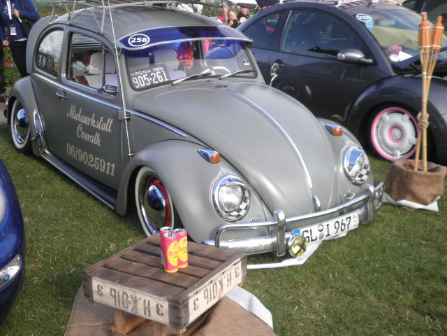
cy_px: 168
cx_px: 224
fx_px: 555
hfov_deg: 43.9
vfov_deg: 33.6
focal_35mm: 43
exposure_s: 1/250
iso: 64
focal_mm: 7.6
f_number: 3.4
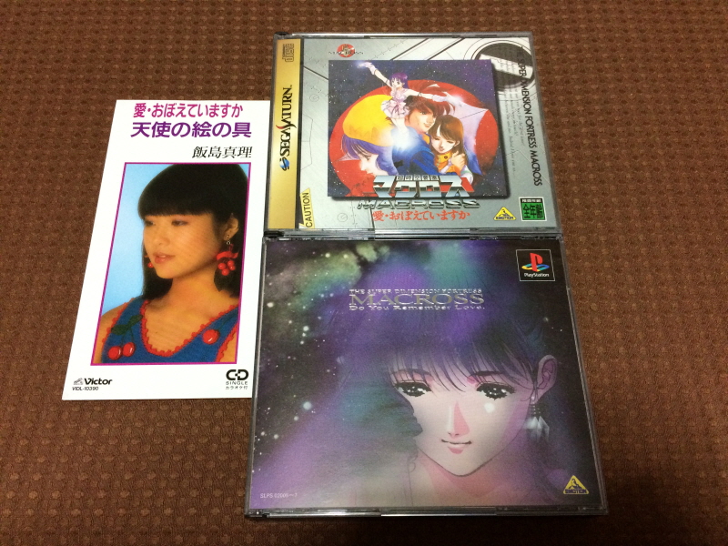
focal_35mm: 29
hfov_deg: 61.7
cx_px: 364
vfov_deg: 48.2
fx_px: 610
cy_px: 273
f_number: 2.2
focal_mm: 4.15
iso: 250
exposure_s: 1/30
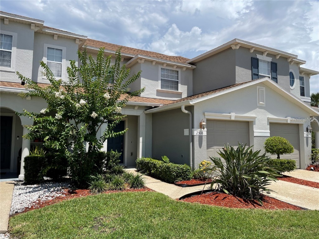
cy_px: 120
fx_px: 240
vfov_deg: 53.1
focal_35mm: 26
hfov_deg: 67.3
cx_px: 160
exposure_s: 1/4651
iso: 32
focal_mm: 4.2
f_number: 1.6
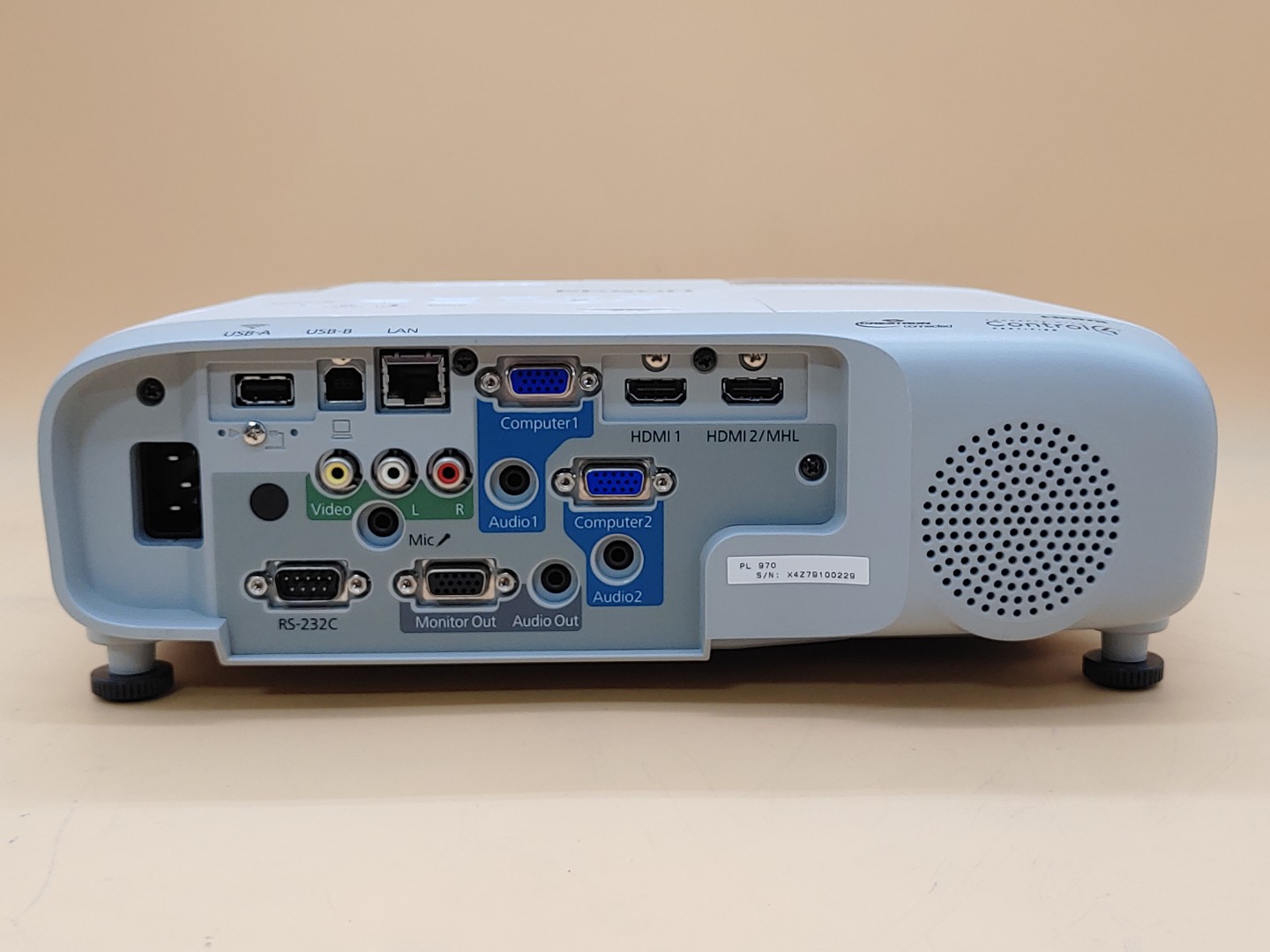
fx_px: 1504
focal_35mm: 41
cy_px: 476
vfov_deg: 35.1
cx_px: 635
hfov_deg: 45.8
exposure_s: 1/80
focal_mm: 4.36
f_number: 1.8
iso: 50
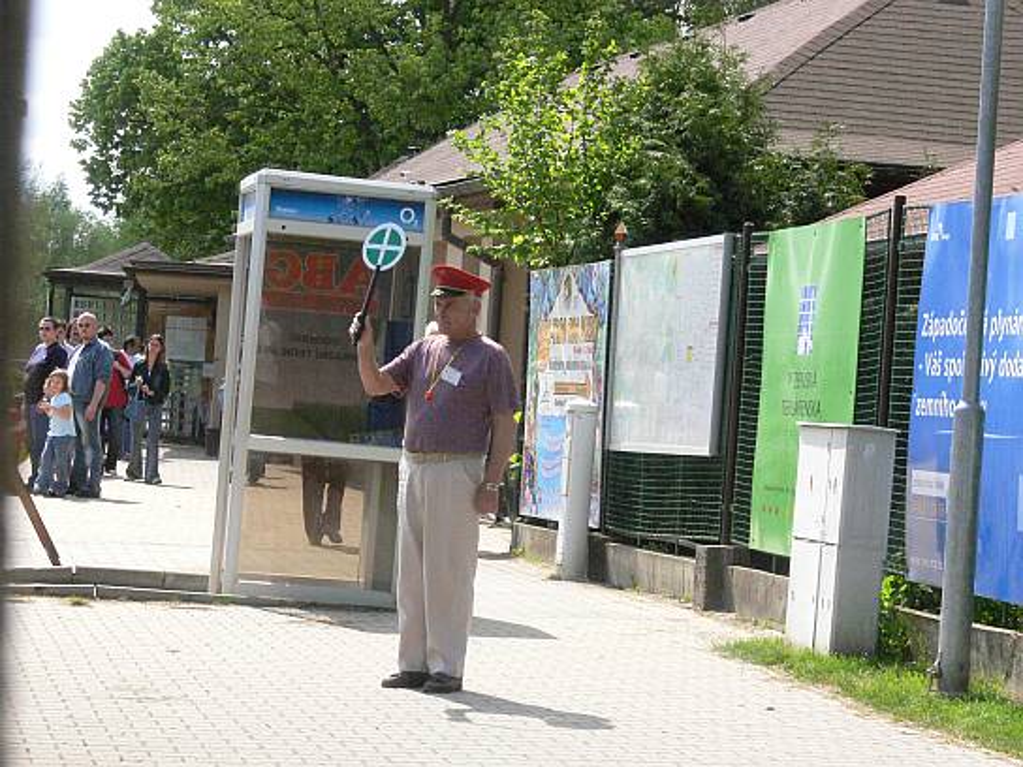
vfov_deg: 12.9
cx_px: 512
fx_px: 3399
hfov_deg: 17.1
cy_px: 384
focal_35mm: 115
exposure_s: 1/500
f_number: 8
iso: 400
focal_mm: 24.4
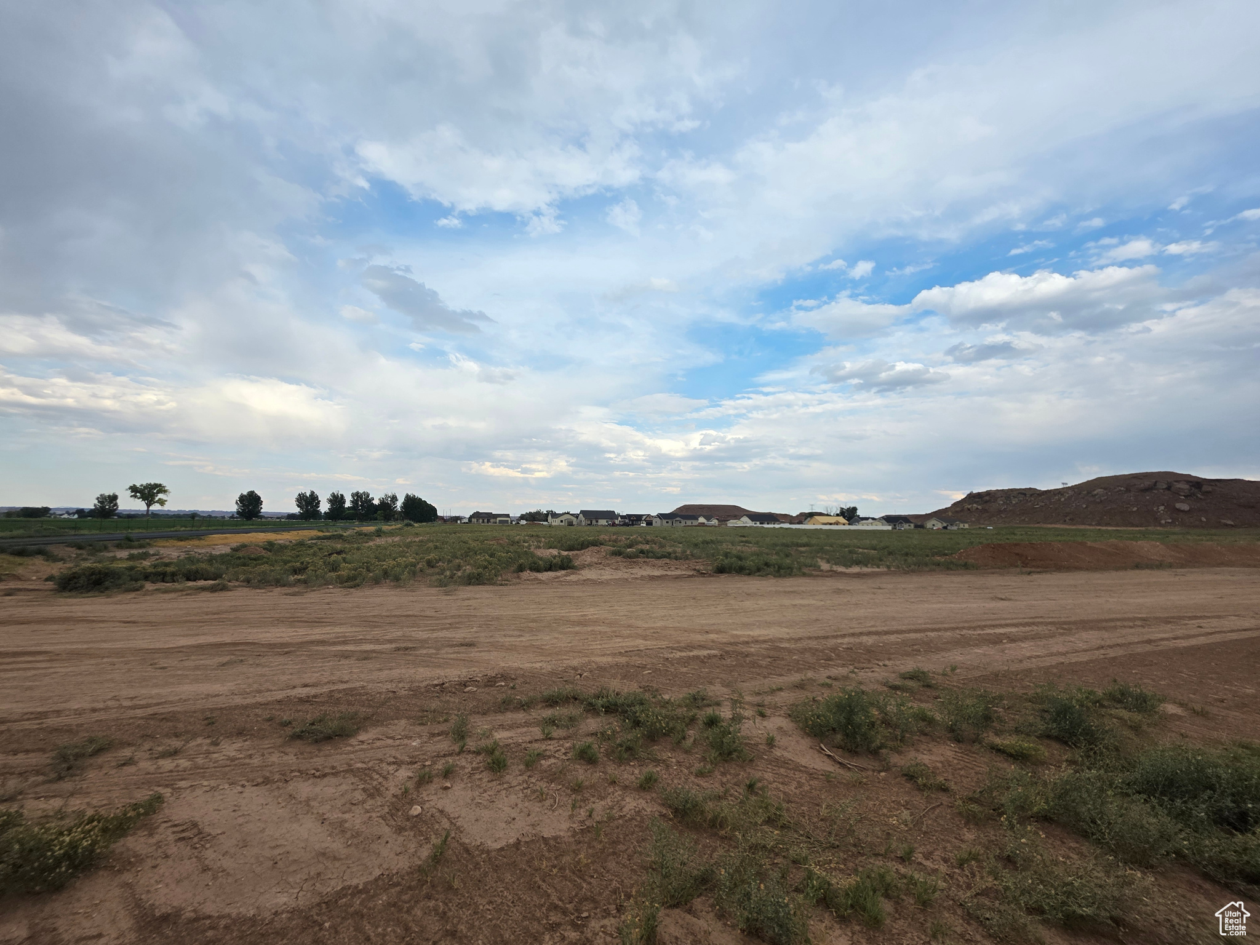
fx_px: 473
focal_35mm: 13
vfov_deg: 89.9
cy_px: 472
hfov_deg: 106.2
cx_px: 630
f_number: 1.9
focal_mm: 2.2
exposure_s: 1/970
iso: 40
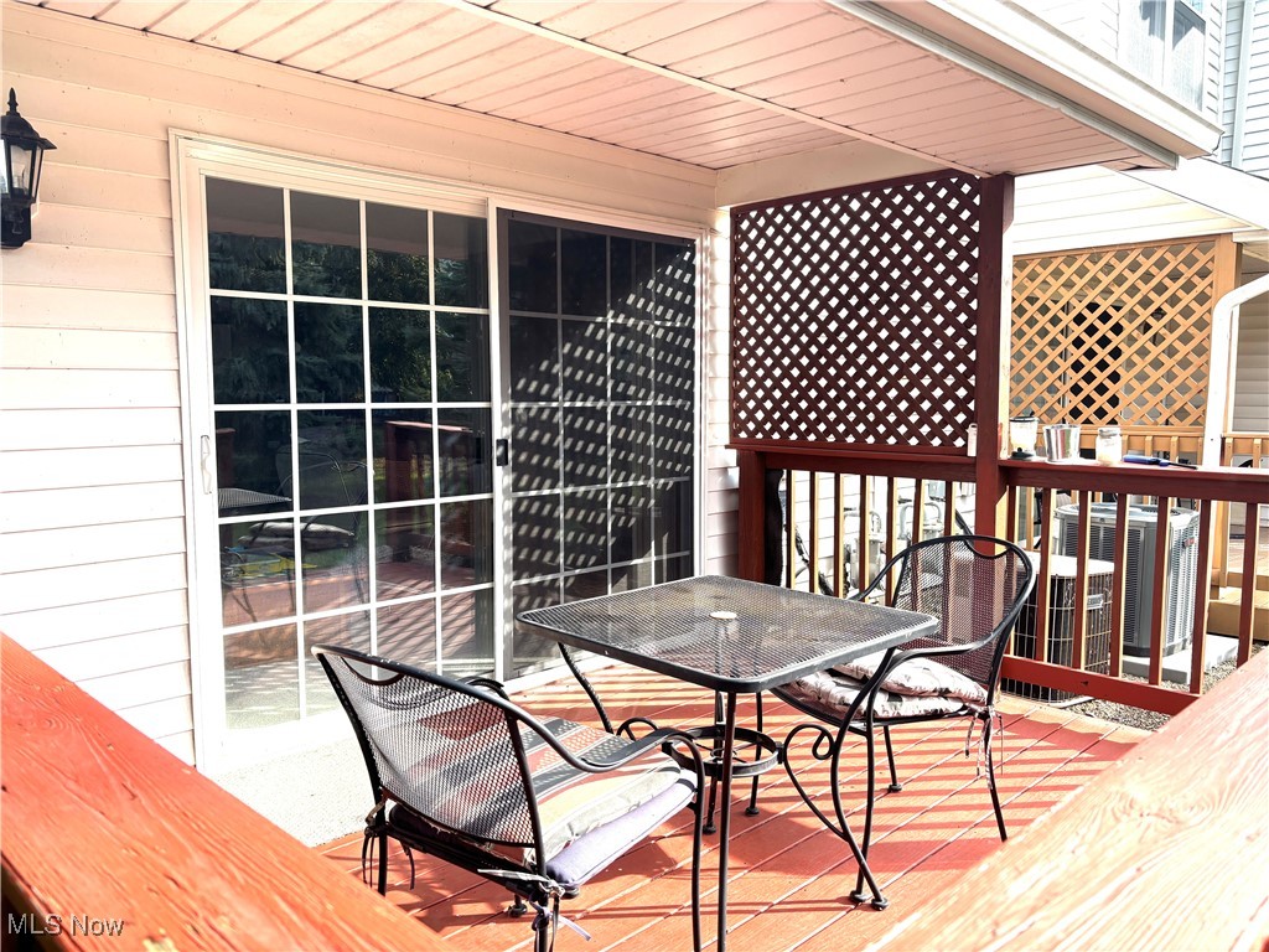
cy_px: 476
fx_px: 953
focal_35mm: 26
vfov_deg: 53.1
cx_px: 634
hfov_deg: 67.3
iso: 50
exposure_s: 1/402
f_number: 1.6
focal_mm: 5.96
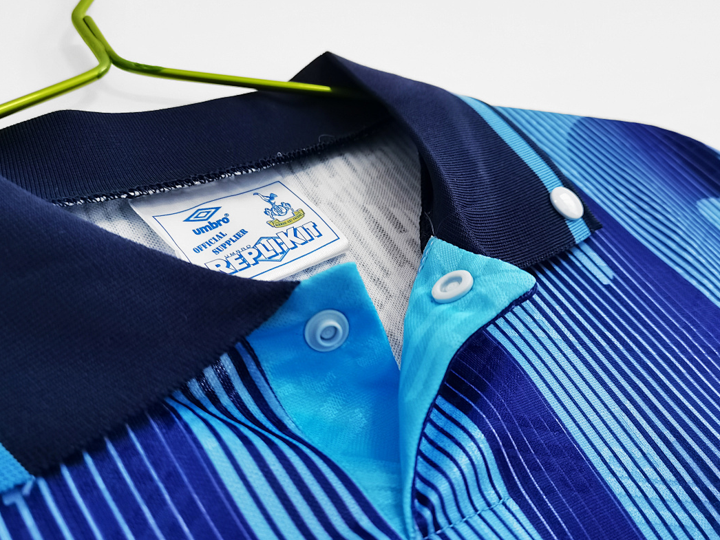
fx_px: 666
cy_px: 270
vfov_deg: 44.2
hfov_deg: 56.8
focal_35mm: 32
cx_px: 358
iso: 500
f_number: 1.8
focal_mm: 5.58
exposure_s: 1/25
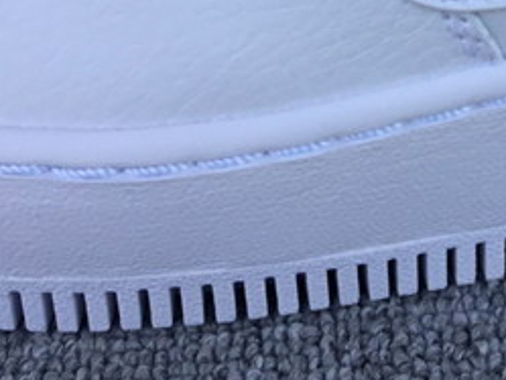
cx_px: 543
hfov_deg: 17.0
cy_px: -261
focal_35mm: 112
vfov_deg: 12.3
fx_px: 1638
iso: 25
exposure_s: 1/342
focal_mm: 3.3
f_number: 2.4
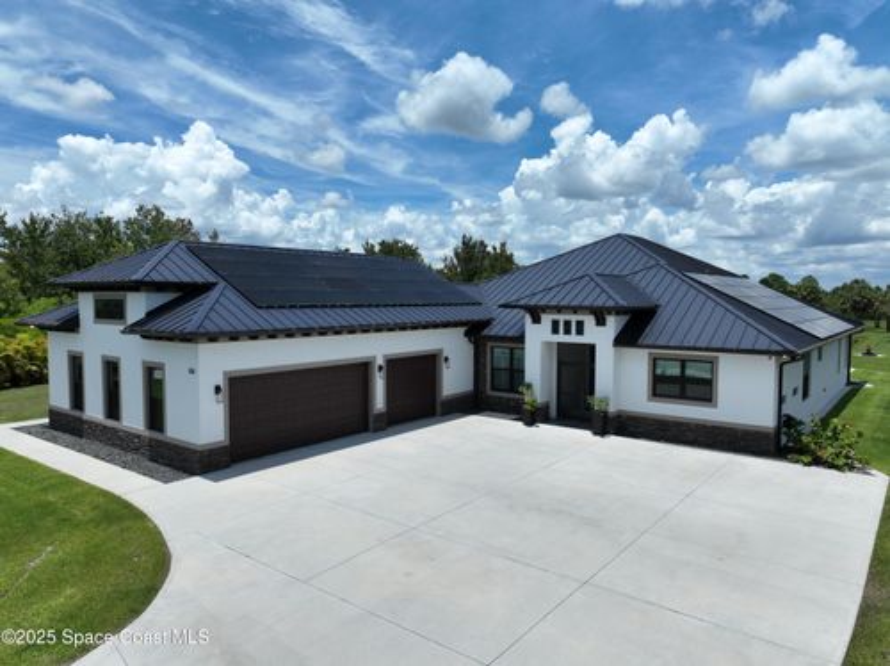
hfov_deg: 71.6
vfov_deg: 56.7
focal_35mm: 24
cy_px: 333
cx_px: 445
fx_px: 616
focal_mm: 12.29
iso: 100
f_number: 2.8
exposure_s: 1/2500
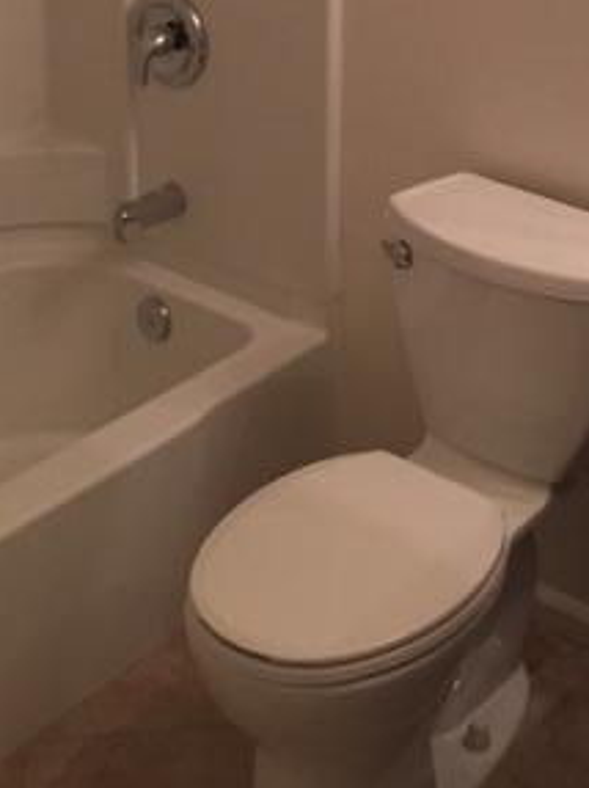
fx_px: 1477
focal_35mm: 65
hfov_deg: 22.1
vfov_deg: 27.4
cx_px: 523
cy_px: -69
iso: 125
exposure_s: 1/30
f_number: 2.2
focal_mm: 4.15
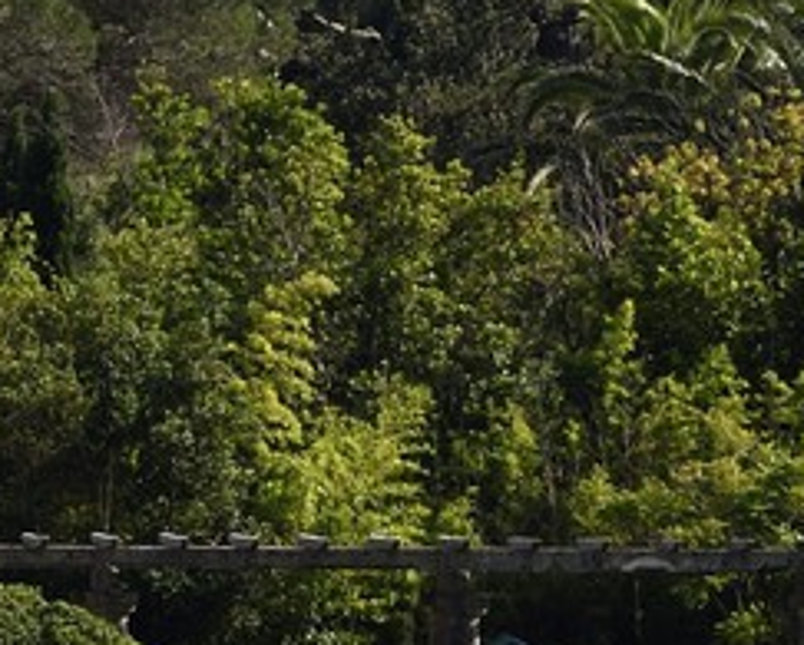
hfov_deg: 1.7
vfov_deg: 1.4
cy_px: 96
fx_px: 27207
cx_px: -1840
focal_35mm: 1142
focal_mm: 185
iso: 200
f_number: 9
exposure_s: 1/400
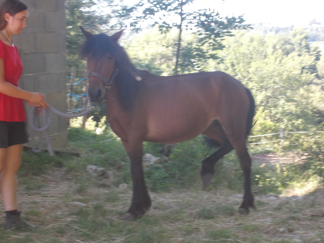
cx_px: 162
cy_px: 122
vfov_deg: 17.2
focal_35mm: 86
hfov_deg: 22.8
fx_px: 805
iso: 200
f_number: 6.3
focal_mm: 15.4
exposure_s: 1/60
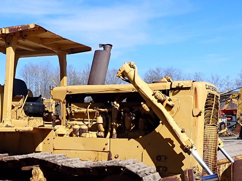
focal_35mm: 63
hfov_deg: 30.6
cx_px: 95
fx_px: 440
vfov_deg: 23.0
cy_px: 140
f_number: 8
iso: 100
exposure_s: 1/250
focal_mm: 4.5
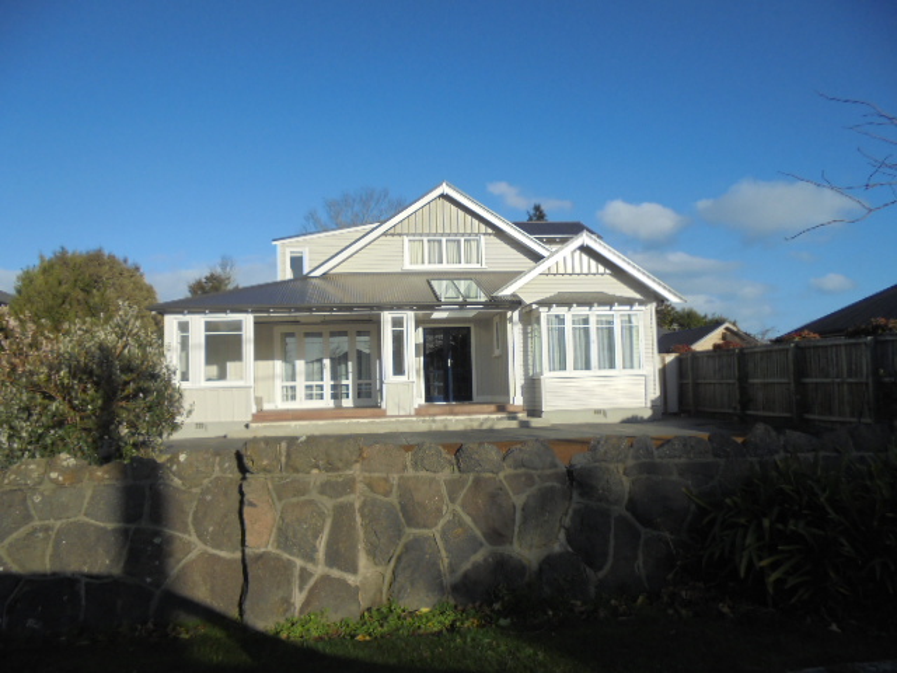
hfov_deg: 67.3
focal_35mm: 26
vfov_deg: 53.1
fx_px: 674
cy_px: 336
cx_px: 448
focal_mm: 4.6
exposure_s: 1/125
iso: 100
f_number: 11.5
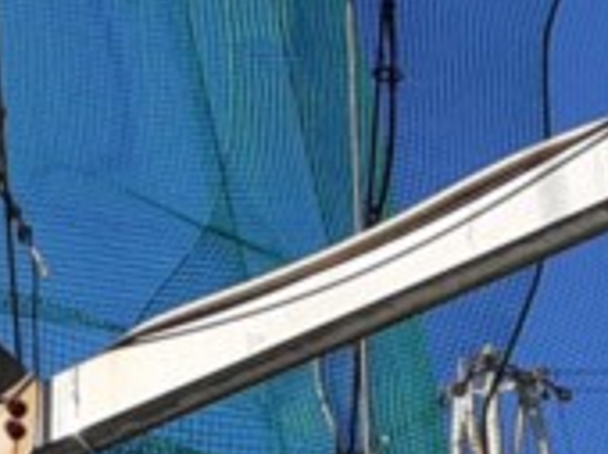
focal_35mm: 163
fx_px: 2859
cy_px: 851
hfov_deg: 12.1
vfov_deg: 8.7
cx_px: 132
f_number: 1.9
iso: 40
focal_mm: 2.91
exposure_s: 1/1412
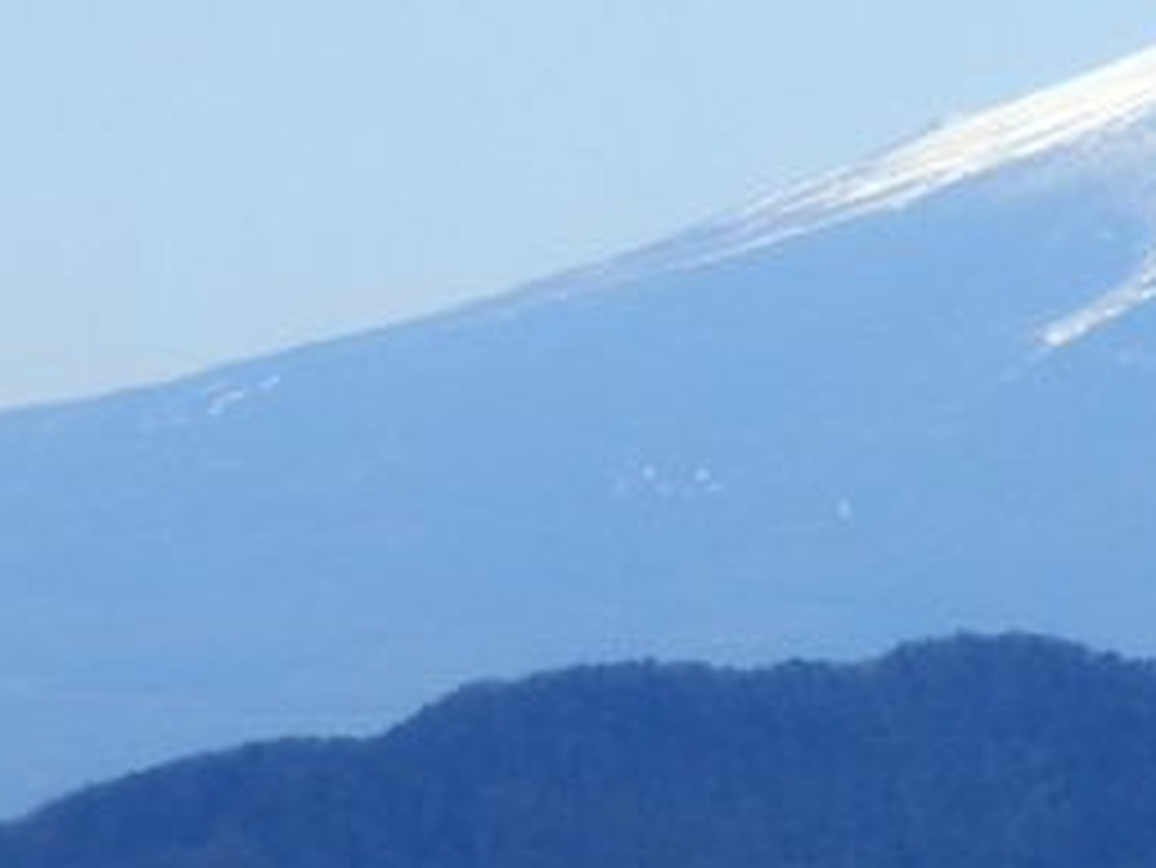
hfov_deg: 4.2
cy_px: 616
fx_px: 15803
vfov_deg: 3.1
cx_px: 1574
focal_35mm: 473
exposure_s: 1/800
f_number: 5.9
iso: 80
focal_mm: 26.9
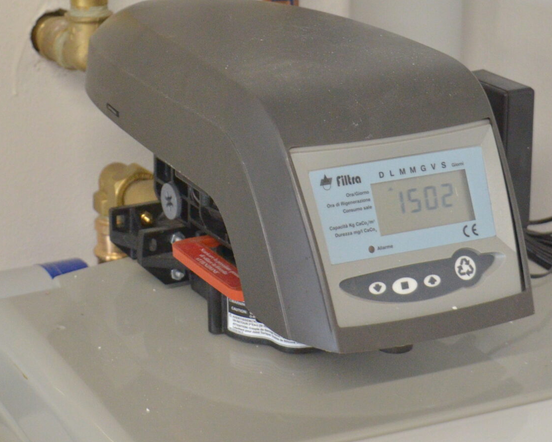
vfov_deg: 13.6
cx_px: 141
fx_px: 1848
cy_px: 75
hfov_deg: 16.9
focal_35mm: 113
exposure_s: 1/80
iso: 1600
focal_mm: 35
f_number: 4.5
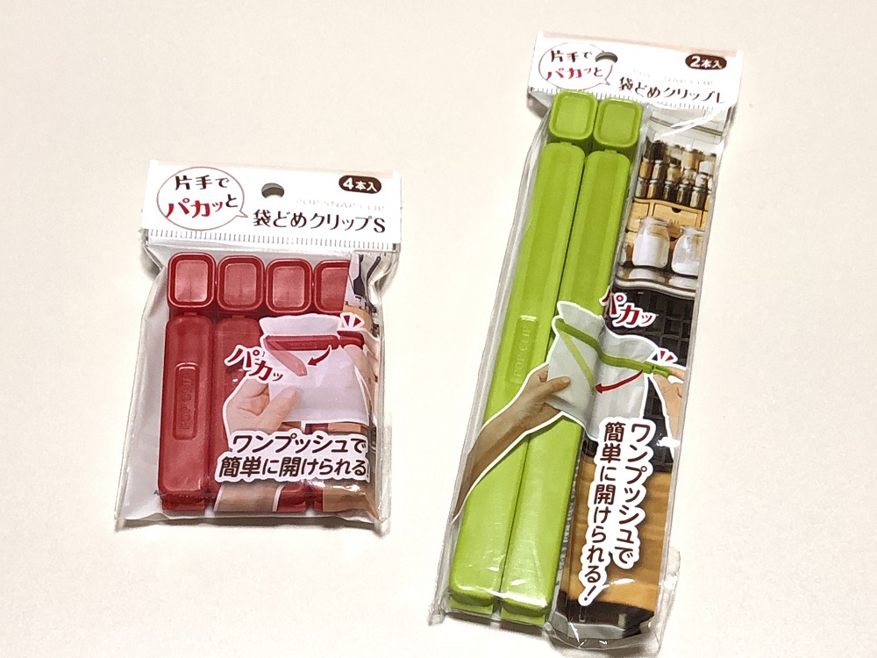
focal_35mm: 77
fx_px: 1951
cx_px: 438
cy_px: 329
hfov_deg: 25.3
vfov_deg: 19.1
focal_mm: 3.99
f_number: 1.8
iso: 100
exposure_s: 1/15
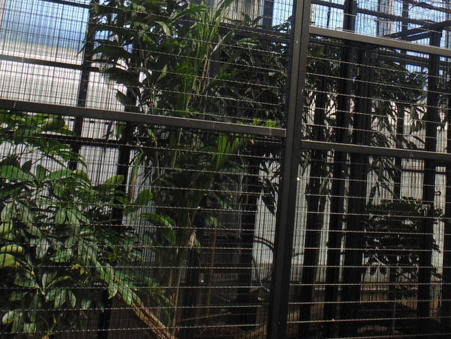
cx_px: 324
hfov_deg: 35.0
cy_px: 32
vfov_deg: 26.1
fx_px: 704
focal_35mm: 54
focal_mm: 4
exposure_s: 1/200
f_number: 3.1
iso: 80
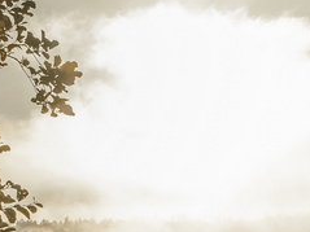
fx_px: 2524
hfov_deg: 6.9
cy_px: 457
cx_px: 556
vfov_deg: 5.2
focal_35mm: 282
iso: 200
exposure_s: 1/320
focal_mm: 50
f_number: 18
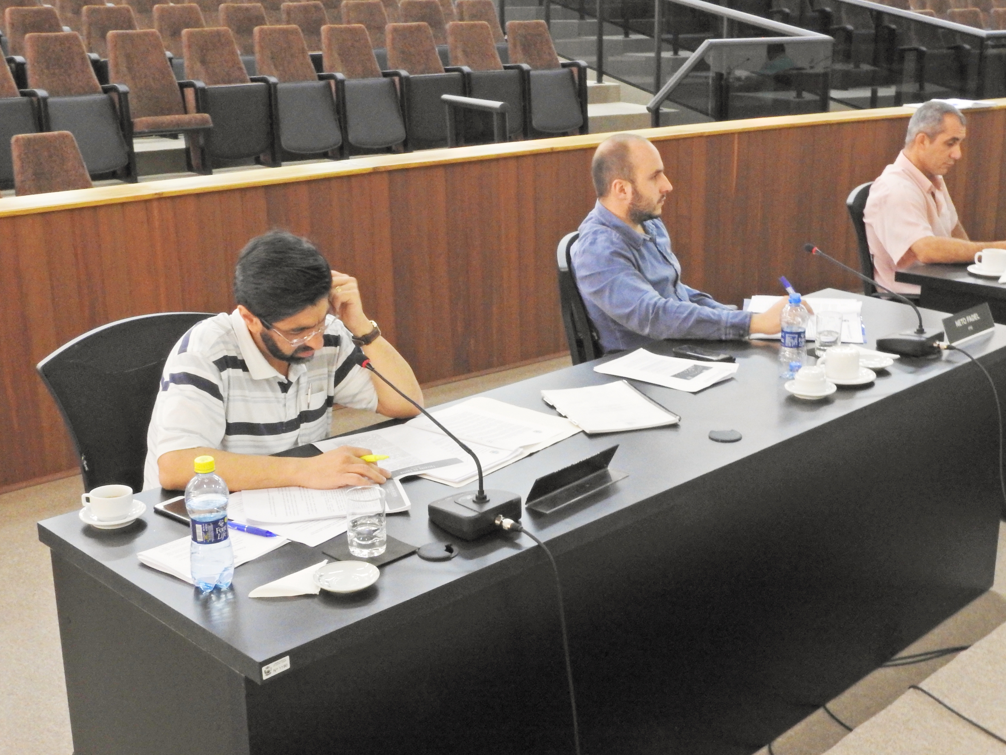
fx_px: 1308
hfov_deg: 42.1
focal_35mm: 45
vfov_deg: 32.2
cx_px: 503
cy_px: 378
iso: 800
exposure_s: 1/6
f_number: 8
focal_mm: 8.1
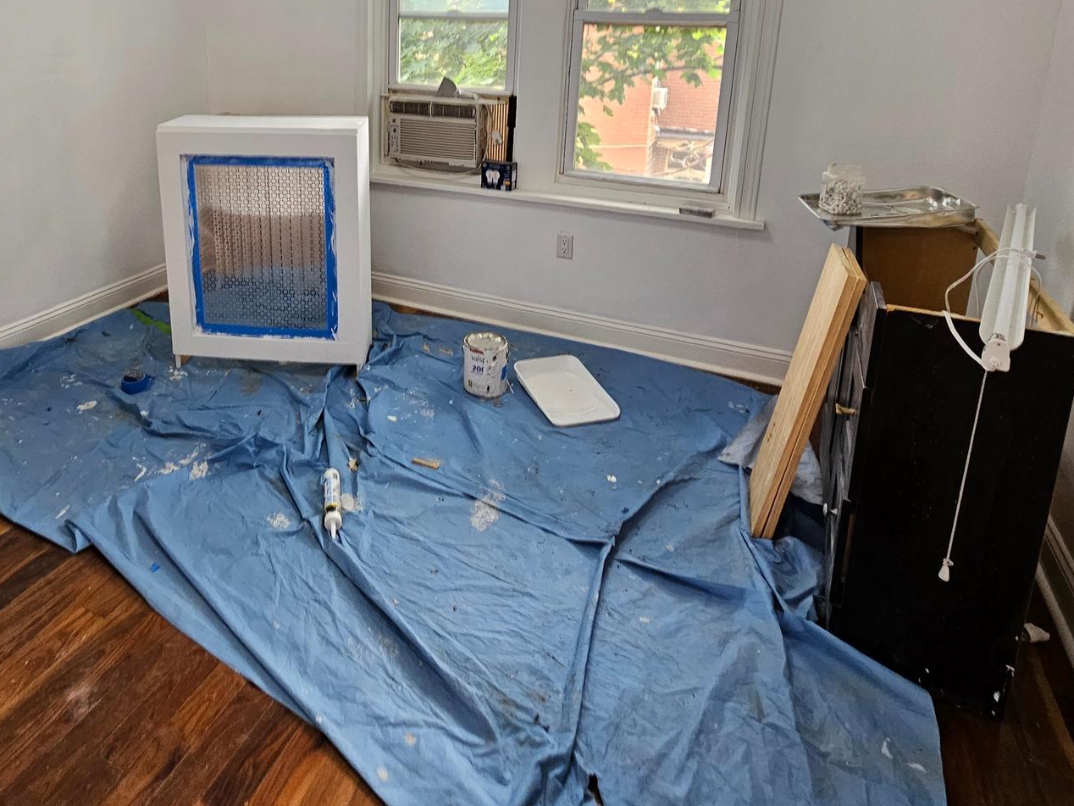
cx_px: 401
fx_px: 652
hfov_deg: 77.5
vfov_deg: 59.3
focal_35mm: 21
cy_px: 181
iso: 160
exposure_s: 1/60
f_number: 2.2
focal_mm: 2.2
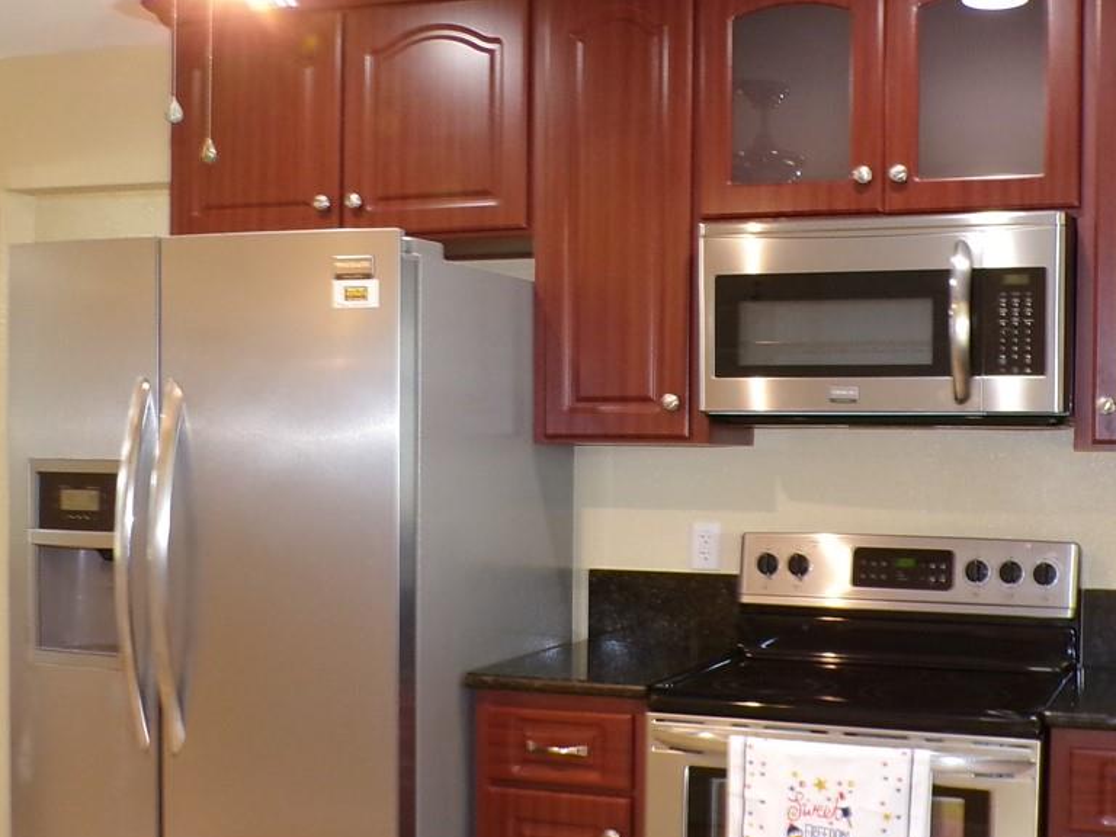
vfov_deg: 29.1
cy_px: 475
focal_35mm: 50
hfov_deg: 37.7
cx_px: 756
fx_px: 1612
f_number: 3
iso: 250
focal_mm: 4.3
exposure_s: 1/17
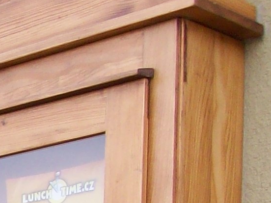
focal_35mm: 202
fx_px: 1581
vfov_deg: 7.0
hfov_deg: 8.8
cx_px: -407
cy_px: 433
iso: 64
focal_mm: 5.7
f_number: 2.8
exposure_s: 1/304
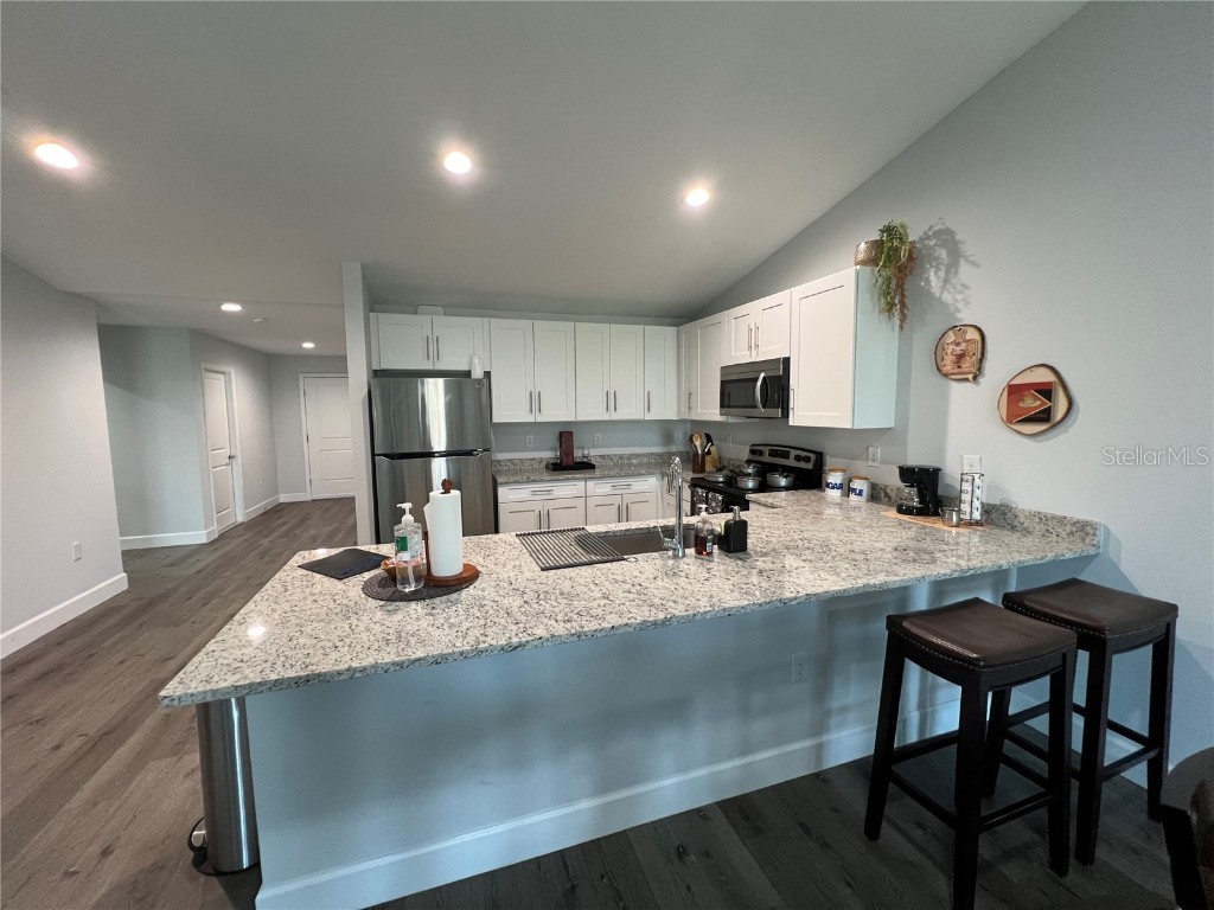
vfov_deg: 89.9
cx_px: 607
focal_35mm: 13
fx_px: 456
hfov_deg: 106.2
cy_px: 455
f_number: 1.8
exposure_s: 1/60
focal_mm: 1.57
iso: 200
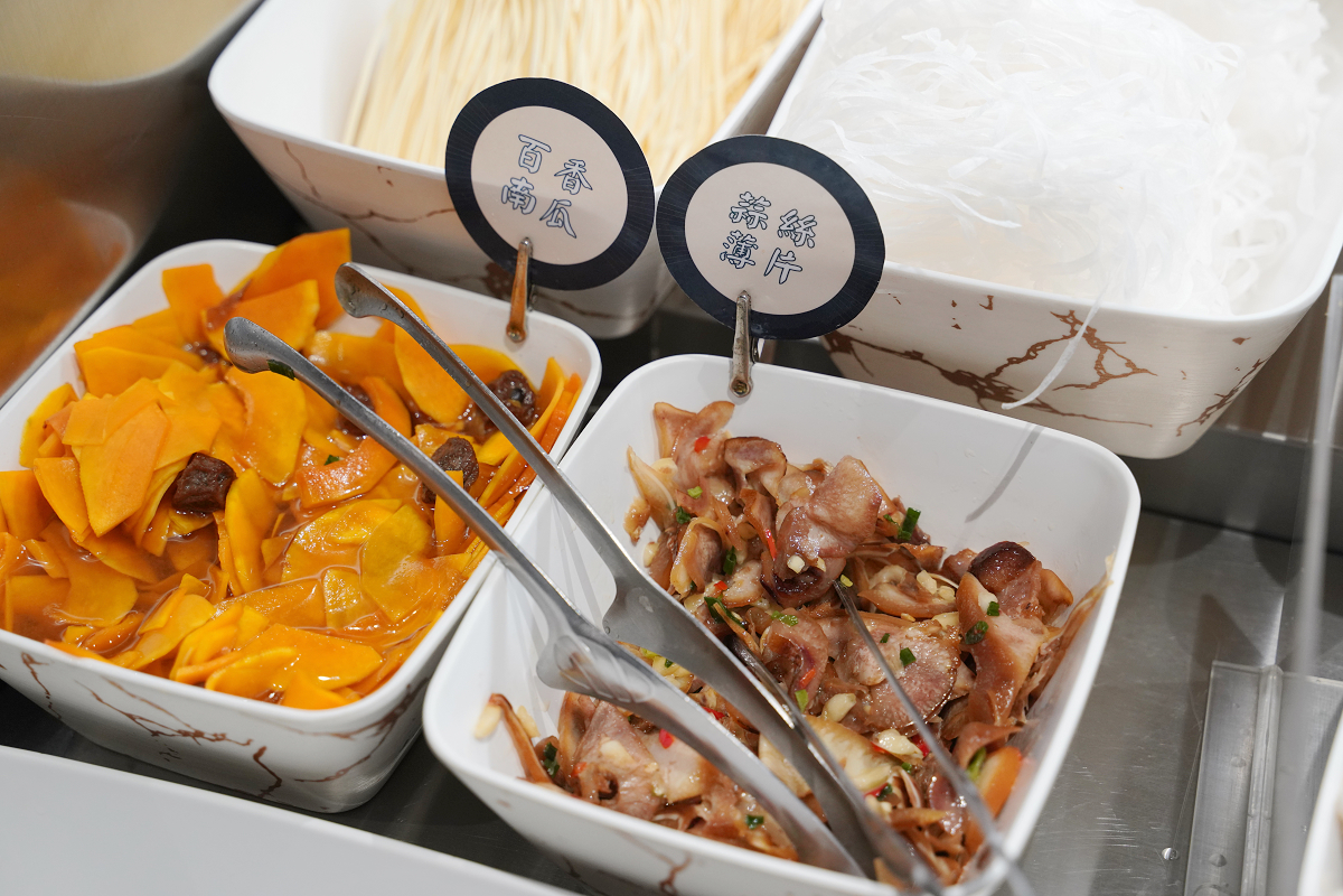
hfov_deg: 33.9
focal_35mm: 59
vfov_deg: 23.0
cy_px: 448
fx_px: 2201
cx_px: 672
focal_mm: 59
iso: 1600
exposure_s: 1/160
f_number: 4
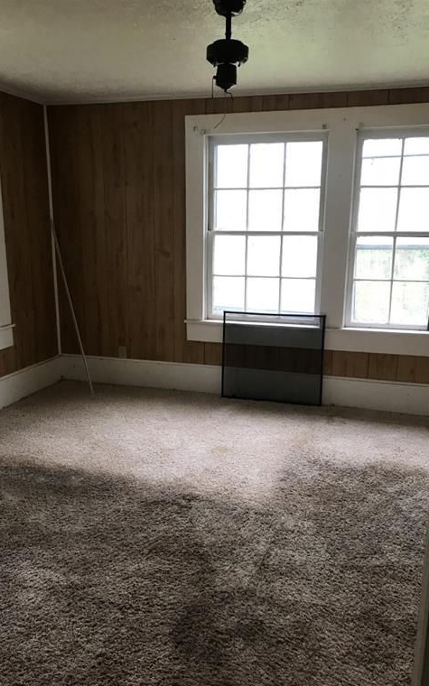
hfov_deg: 41.8
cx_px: 191
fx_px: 561
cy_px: 346
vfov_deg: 62.9
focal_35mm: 30
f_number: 1.8
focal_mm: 3.99
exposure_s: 1/20
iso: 40
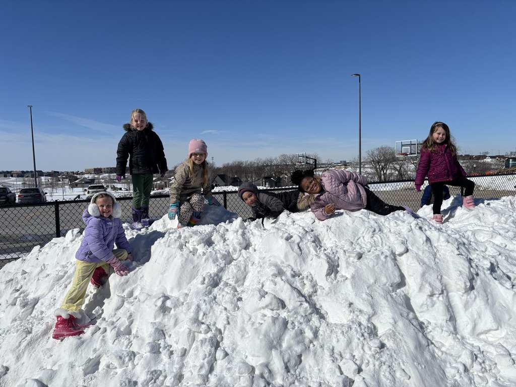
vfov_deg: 53.1
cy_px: 194
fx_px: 388
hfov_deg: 67.3
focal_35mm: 26
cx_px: 258
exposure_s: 1/13889
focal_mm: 5.96
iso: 50
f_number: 1.6
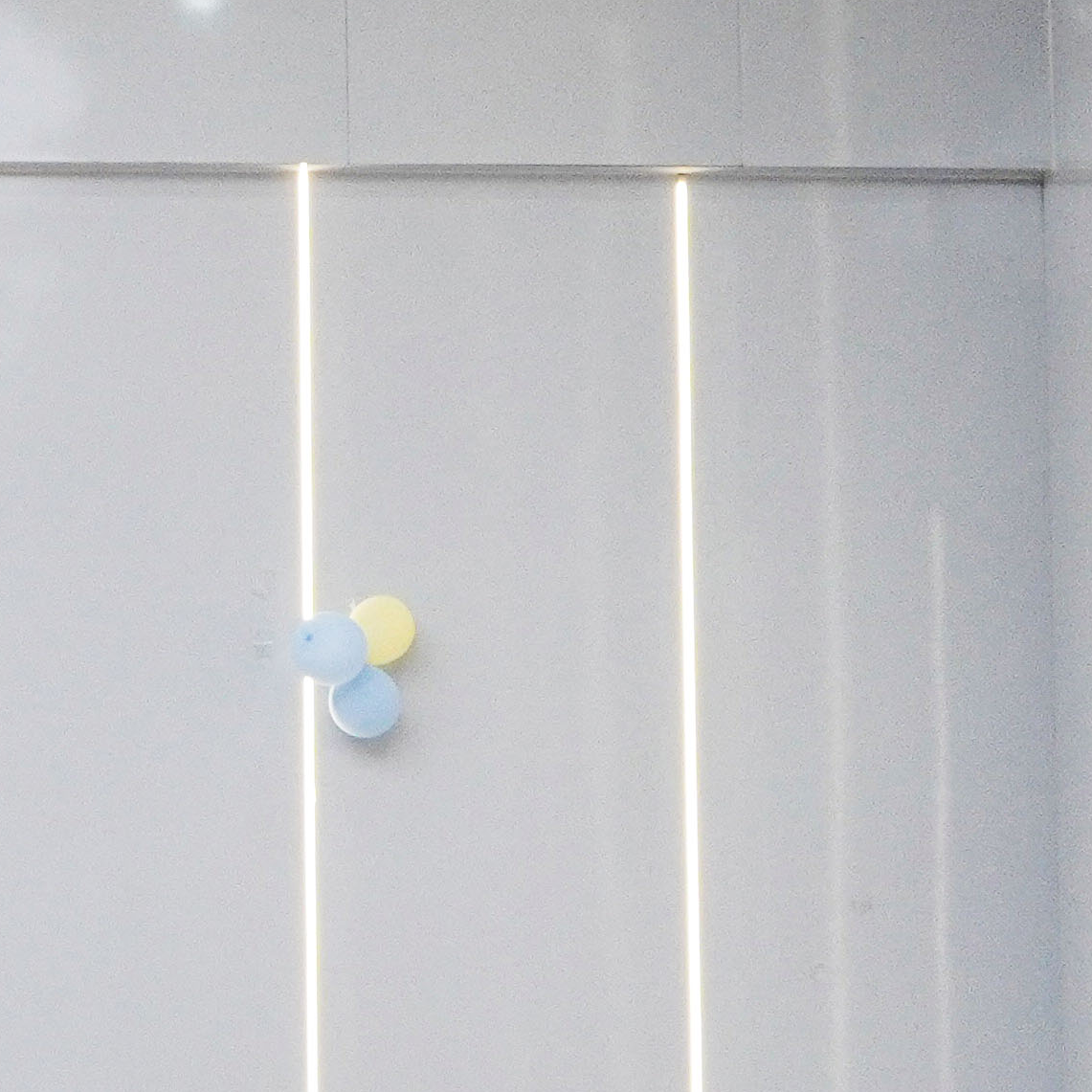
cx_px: -857
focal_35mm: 154
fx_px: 5505
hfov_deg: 10.6
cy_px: 798
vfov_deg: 11.3
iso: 800
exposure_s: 1/80
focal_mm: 23
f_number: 6.3
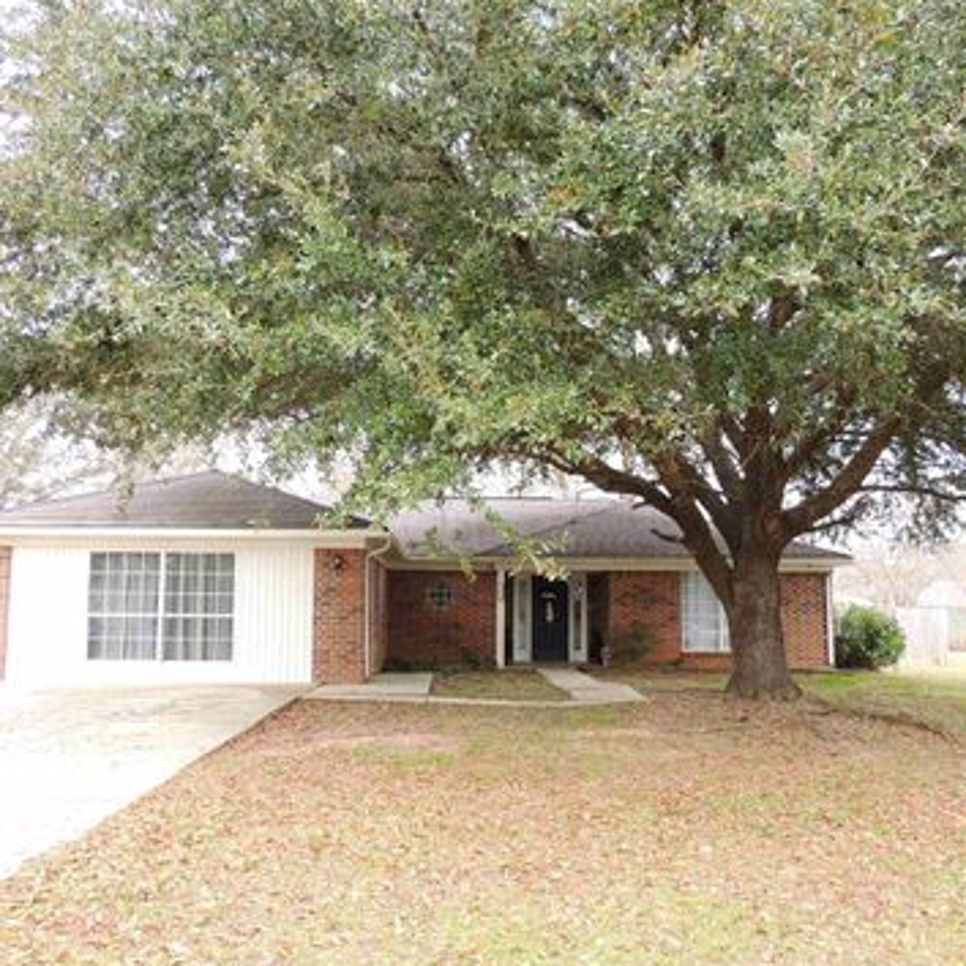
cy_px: 501
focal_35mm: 30
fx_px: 947
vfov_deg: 54.0
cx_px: 464
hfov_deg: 54.0
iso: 100
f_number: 3
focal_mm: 4.3
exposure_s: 1/100
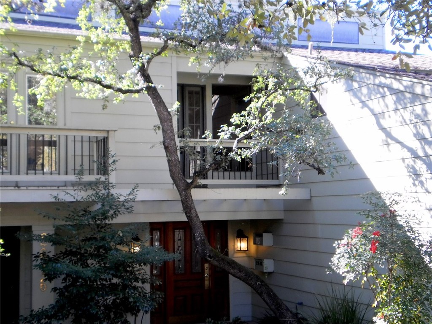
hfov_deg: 32.7
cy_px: 162
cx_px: 216
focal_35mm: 59
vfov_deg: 24.8
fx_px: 736
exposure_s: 1/50
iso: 100
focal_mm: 10.3
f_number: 4.2
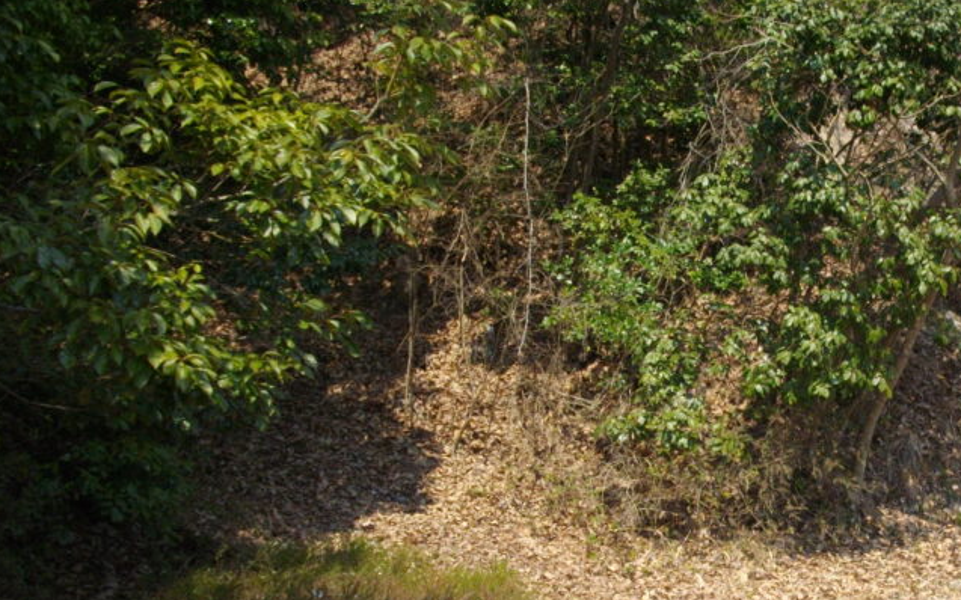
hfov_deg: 32.1
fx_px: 1650
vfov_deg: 20.5
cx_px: 668
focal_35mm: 63
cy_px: 452
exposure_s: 1/250
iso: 100
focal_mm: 6.2
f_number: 5.6
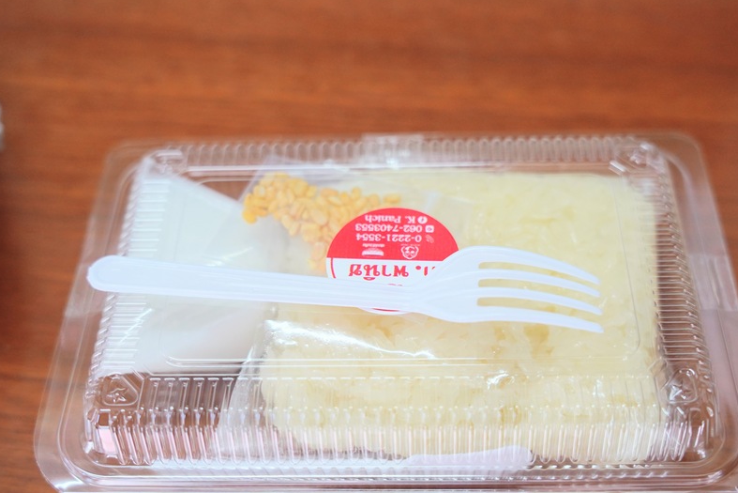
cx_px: 386
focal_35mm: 48
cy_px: 300
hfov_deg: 41.5
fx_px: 974
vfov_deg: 28.3
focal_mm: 37.4
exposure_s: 1/160
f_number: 4
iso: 1250
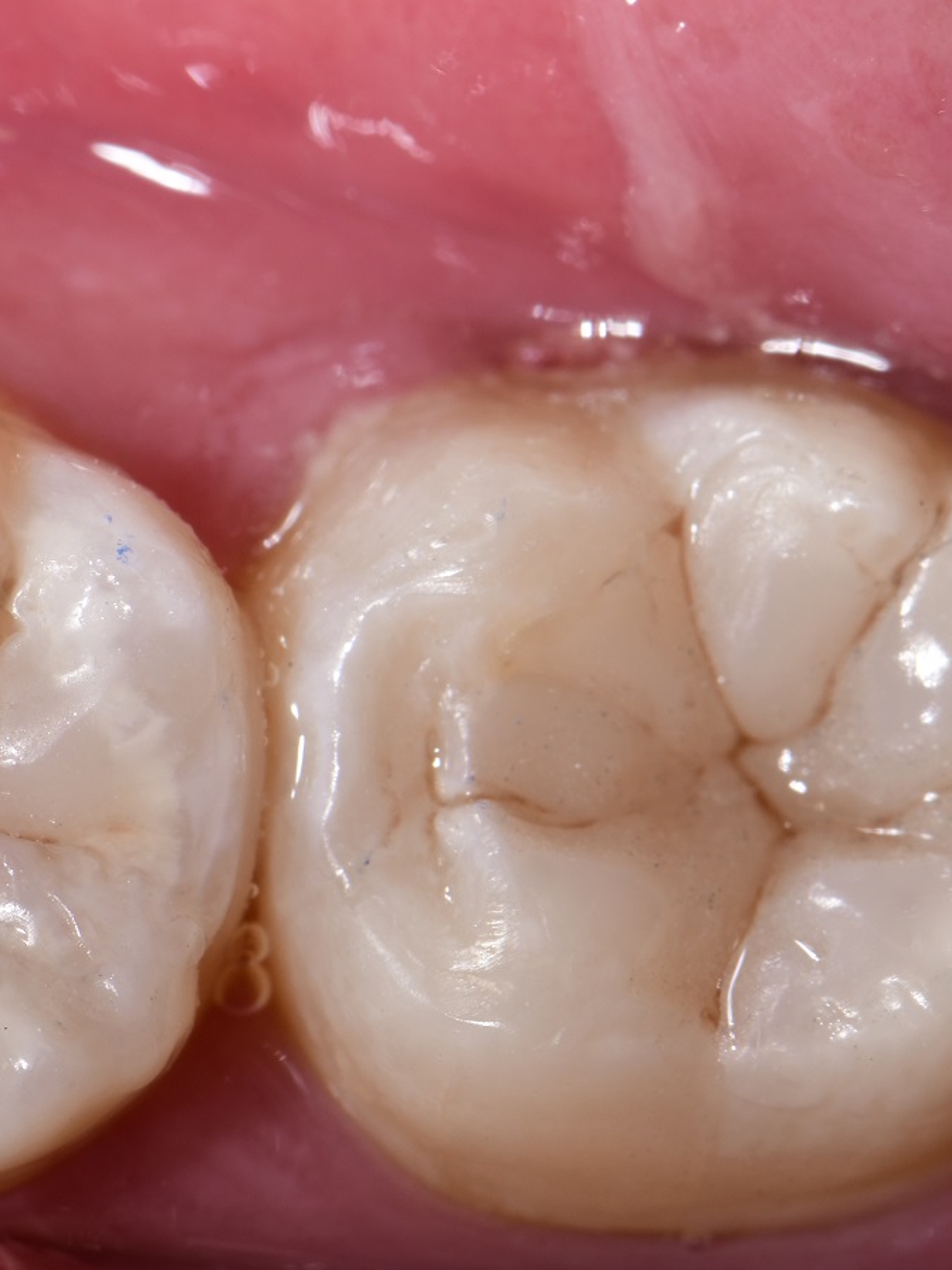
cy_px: 636
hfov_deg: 6.5
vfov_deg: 8.7
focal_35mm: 228
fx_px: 8363
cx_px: 231
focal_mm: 105
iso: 200
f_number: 32
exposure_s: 1/160
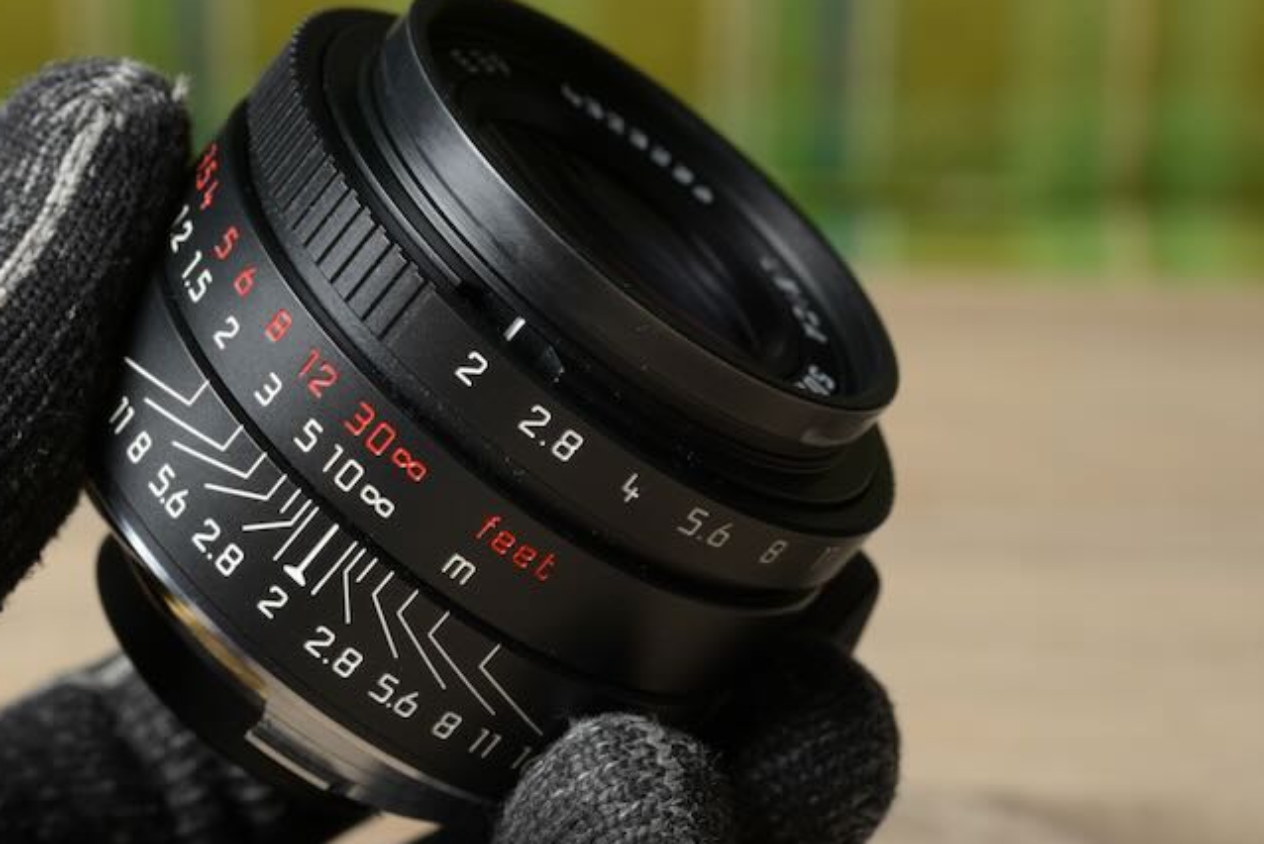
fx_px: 3302
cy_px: 369
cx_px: 458
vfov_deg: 14.6
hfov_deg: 21.6
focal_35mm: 94
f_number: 16
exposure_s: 1/160
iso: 400
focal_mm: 60
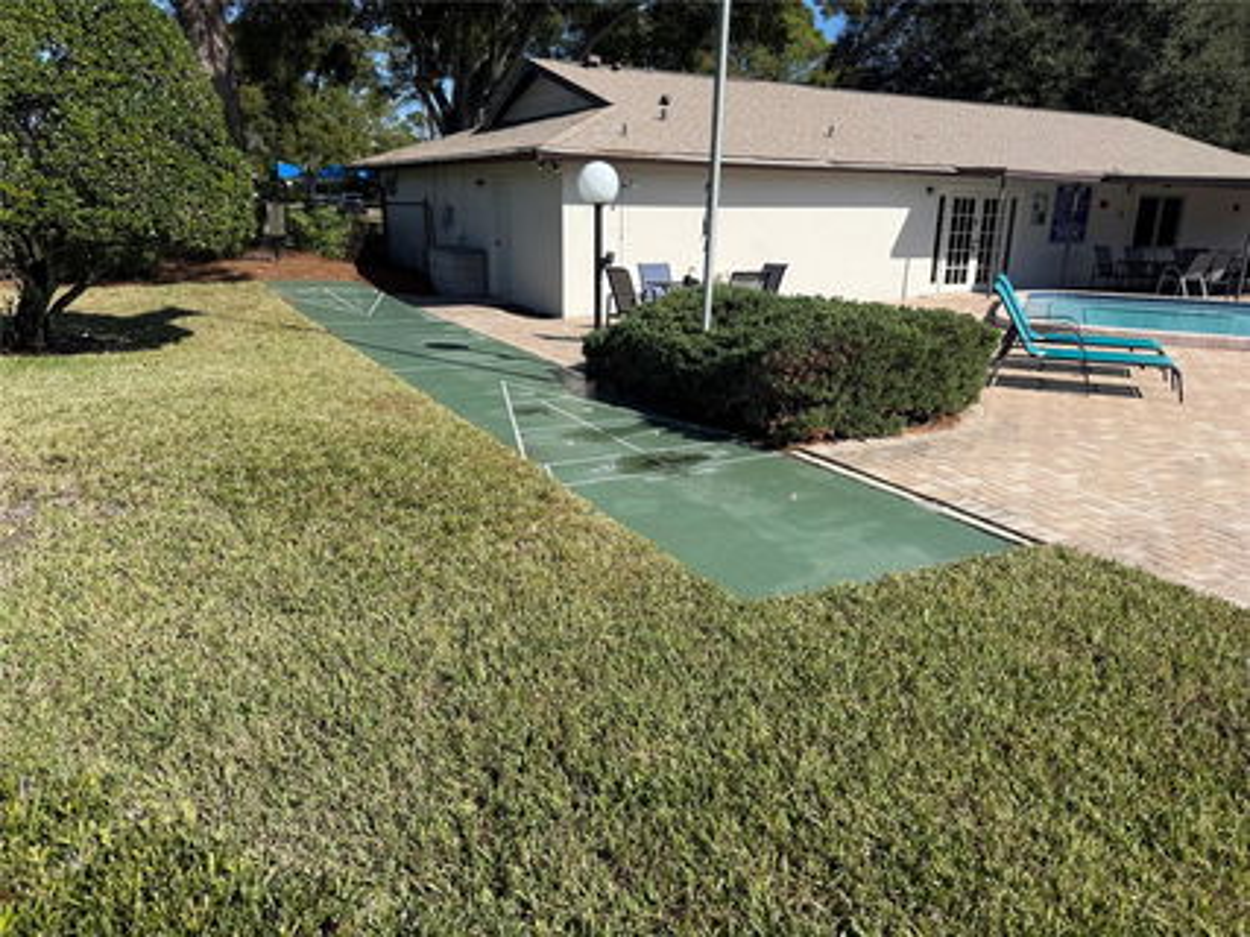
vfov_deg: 56.8
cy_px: 468
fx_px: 866
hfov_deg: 71.6
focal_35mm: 24
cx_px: 625
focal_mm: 6.76
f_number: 1.78
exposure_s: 1/5714
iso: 80
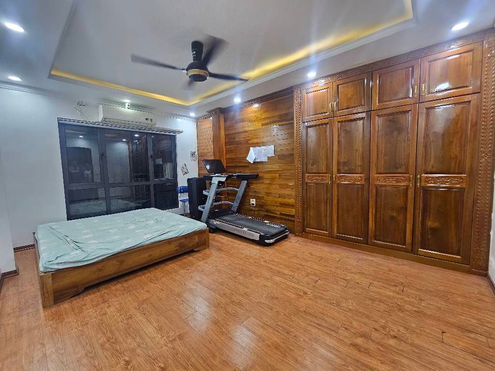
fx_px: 186
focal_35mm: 13
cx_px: 248
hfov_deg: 106.2
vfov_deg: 89.9
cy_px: 186
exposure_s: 1/50
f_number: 2.2
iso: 250
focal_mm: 2.2
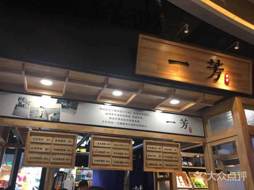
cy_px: 95
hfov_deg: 61.7
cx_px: 127
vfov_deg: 48.2
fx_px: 213
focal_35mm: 29
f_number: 2.2
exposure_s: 1/33
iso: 32
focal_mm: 4.15
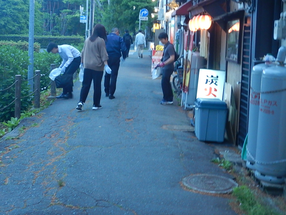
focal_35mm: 57
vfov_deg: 25.5
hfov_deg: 33.7
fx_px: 471
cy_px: 67
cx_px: 121
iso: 400
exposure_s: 1/20
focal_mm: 7.2
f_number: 4.2
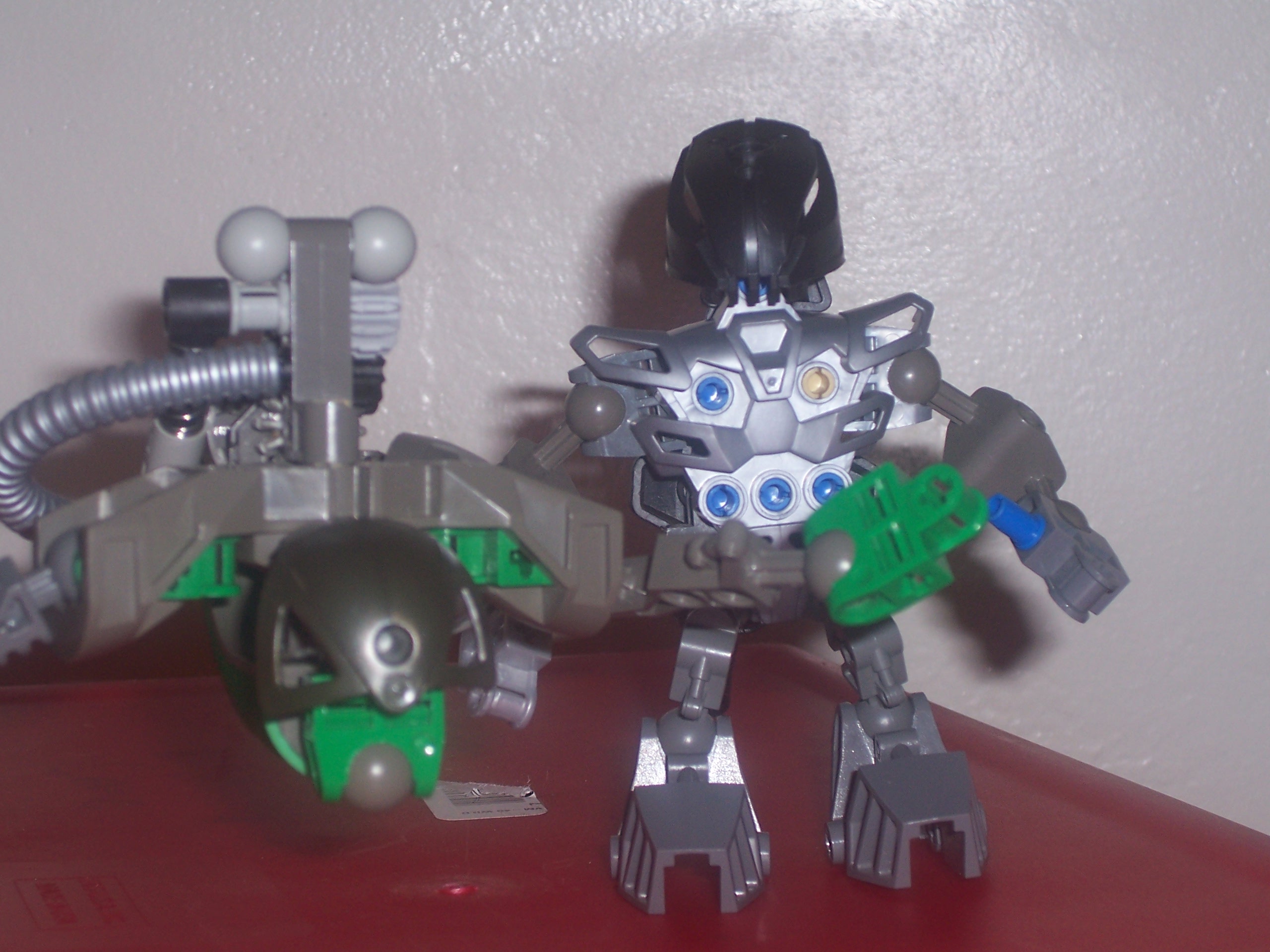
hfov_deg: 23.8
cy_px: 476
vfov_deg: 18.0
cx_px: 635
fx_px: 3008
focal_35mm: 82
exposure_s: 1/90
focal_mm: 13.5
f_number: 4.1
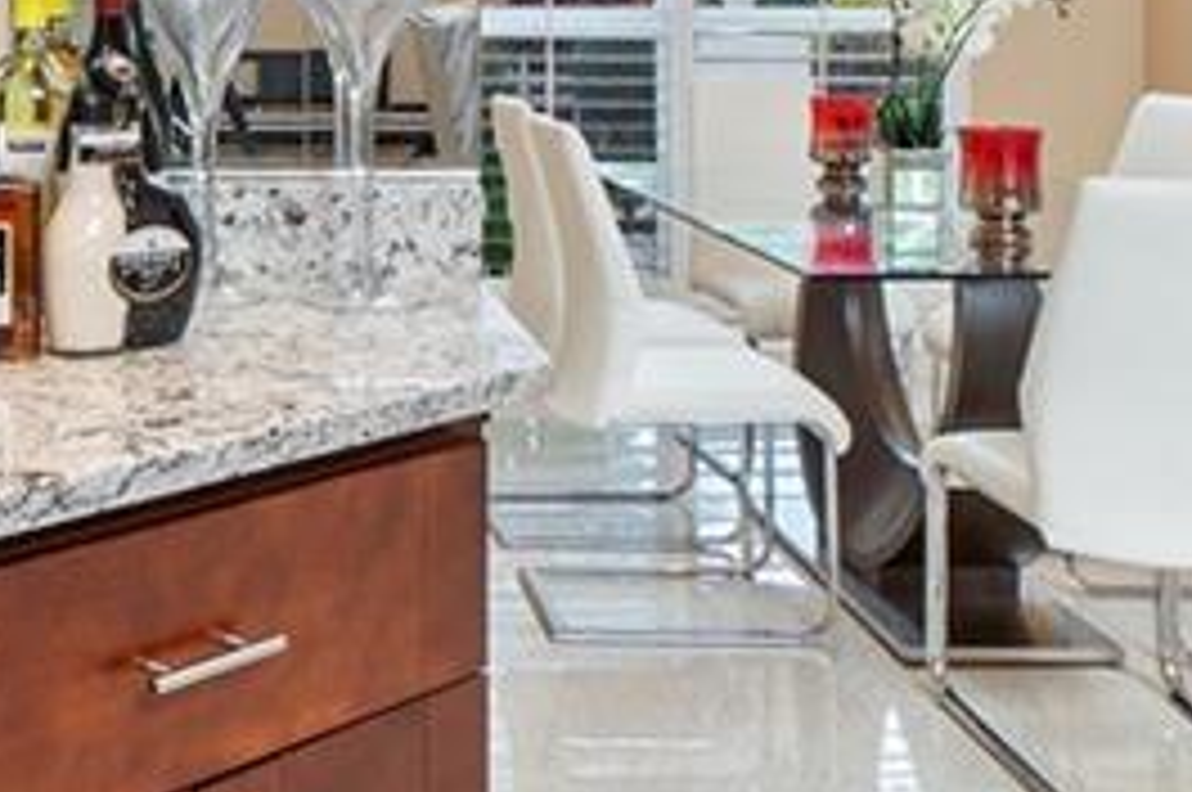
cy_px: -40
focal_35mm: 58
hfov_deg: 33.2
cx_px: 189
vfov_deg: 22.2
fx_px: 1918
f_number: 11
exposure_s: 1/10
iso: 160
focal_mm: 10
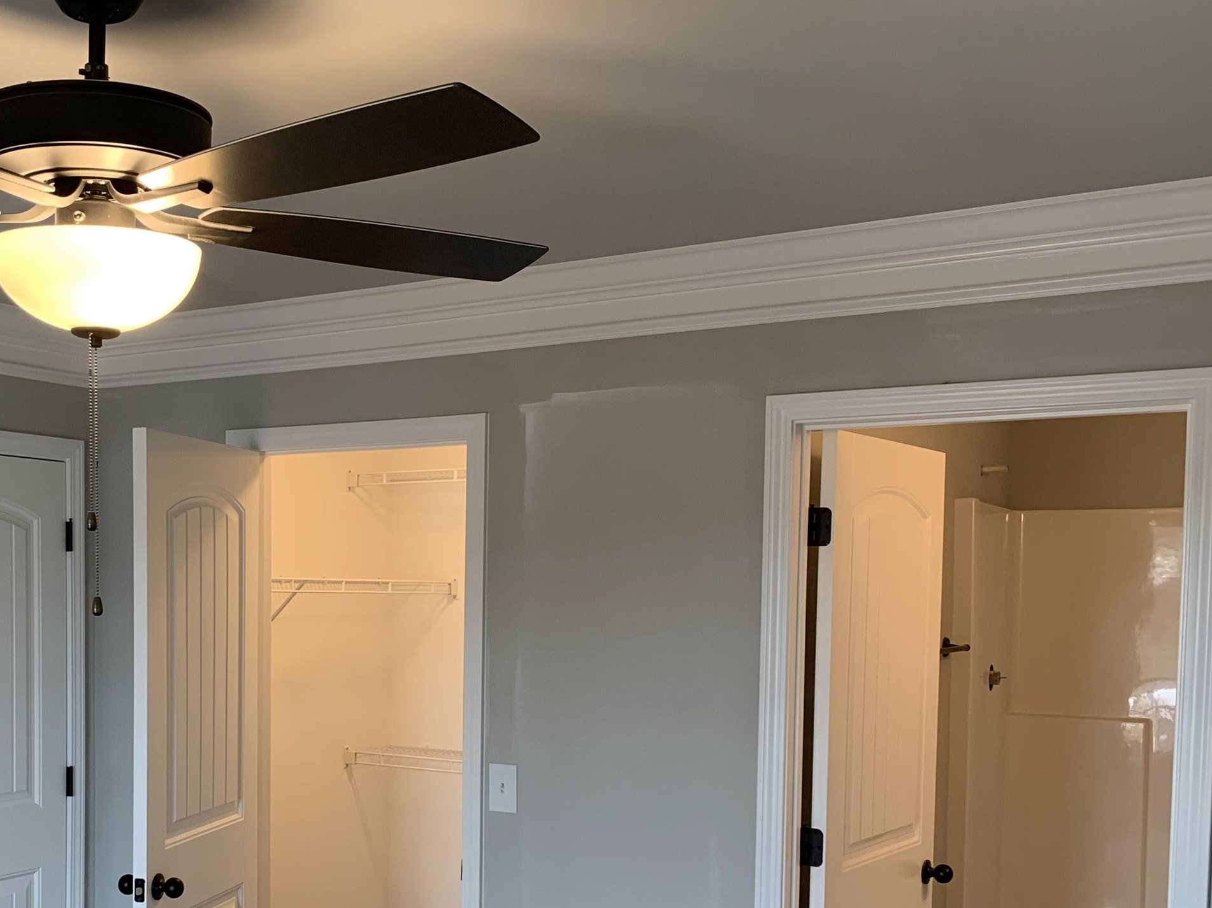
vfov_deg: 33.7
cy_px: 678
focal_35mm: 42
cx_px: 300
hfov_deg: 43.3
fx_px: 1470
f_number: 1.8
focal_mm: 4.25
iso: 64
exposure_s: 1/60
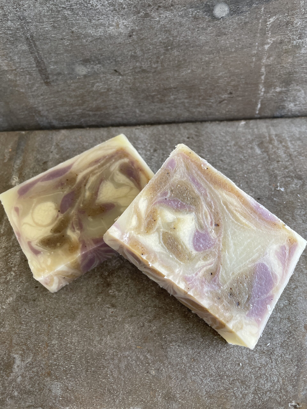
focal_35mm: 26
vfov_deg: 67.3
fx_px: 307
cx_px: 154
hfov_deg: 53.1
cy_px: 204
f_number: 1.6
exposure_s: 1/112
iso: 125
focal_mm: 4.2
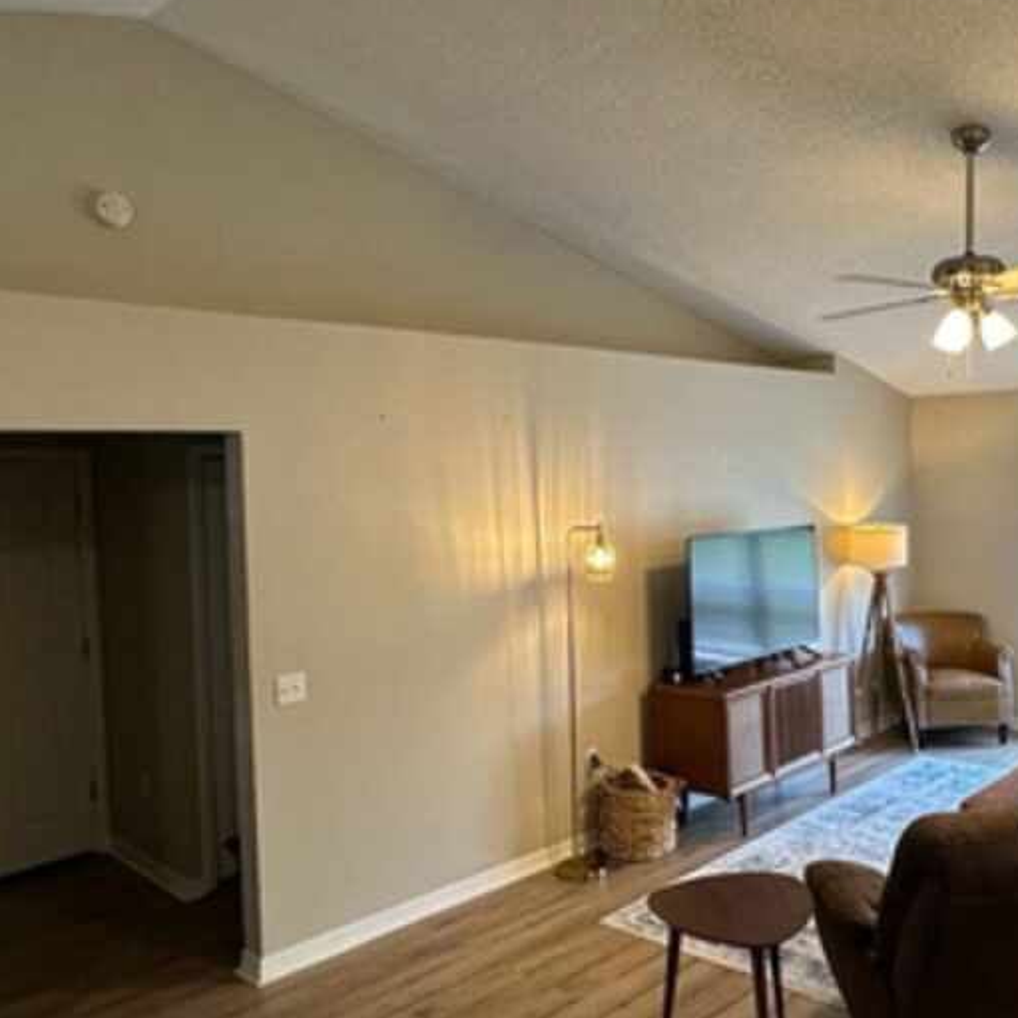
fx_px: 1031
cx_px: 663
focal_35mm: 31
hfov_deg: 51.7
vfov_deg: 52.5
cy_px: 510
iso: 160
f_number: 2.2
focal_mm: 2.22
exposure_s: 1/60
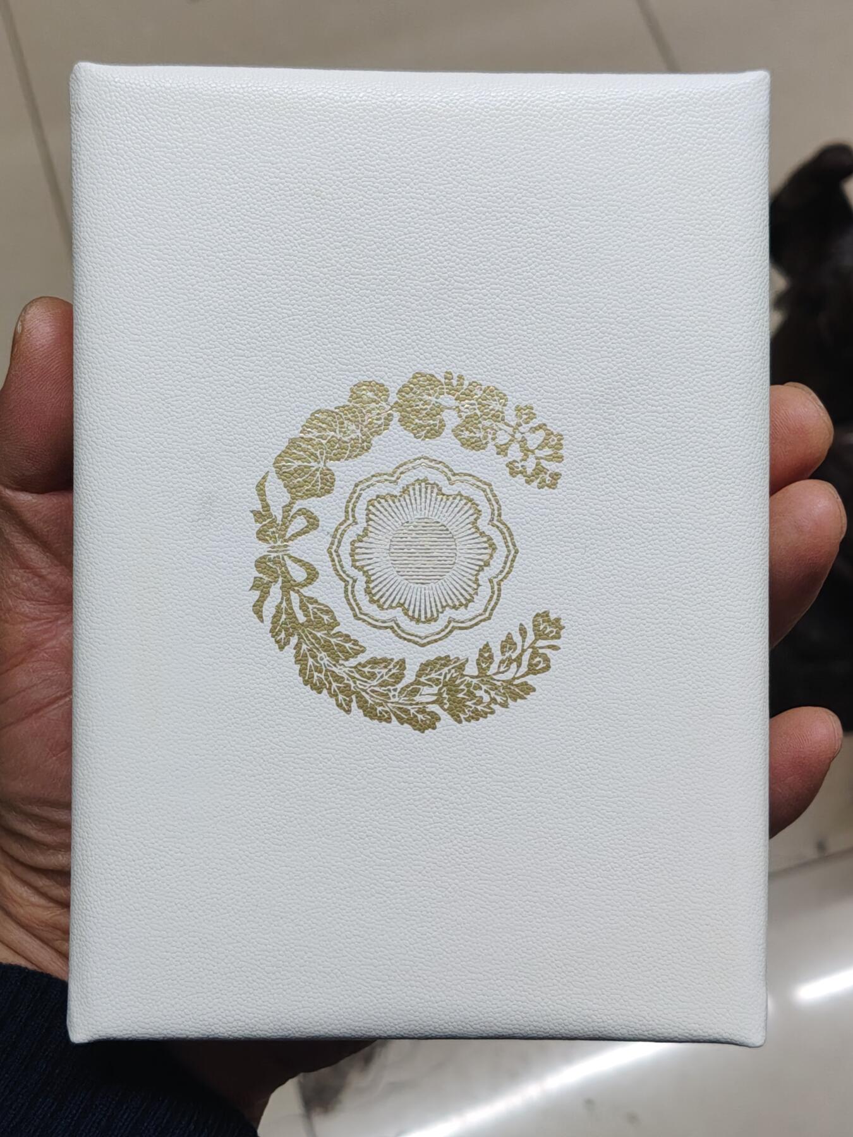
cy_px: 568
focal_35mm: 51
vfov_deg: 37.5
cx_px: 426
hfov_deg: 28.6
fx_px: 1676
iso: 511
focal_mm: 4.84
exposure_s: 1/100
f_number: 1.88
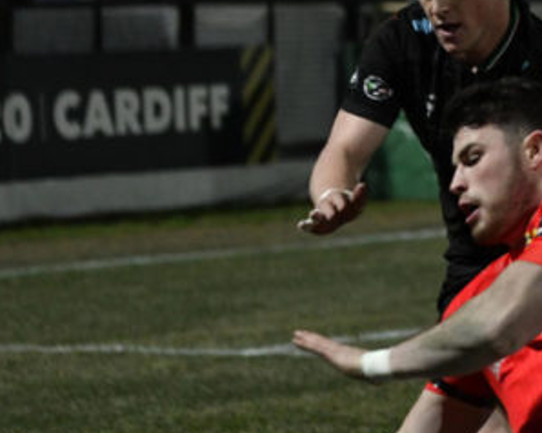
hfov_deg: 7.5
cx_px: 682
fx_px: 4072
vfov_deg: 6.1
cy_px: 224
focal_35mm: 254
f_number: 2.8
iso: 5000
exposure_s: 1/1250
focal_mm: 70
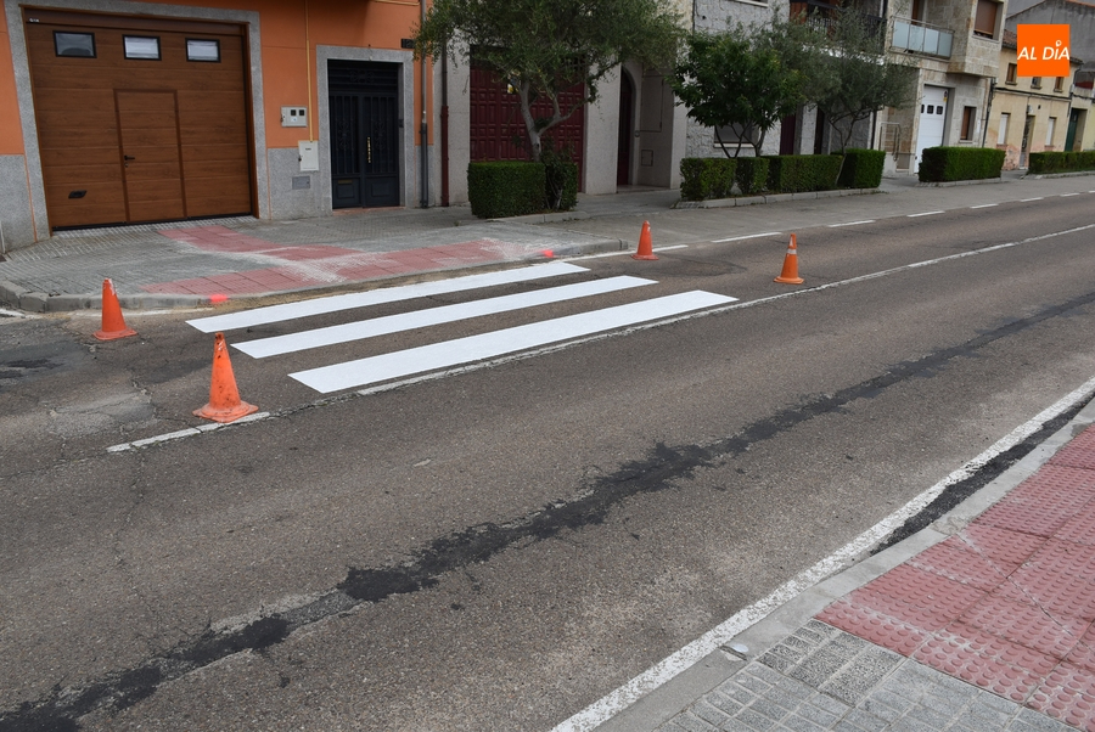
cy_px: 366
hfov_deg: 67.3
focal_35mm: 27
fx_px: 822
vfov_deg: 48.0
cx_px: 548
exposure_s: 1/320
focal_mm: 18
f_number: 9
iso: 200
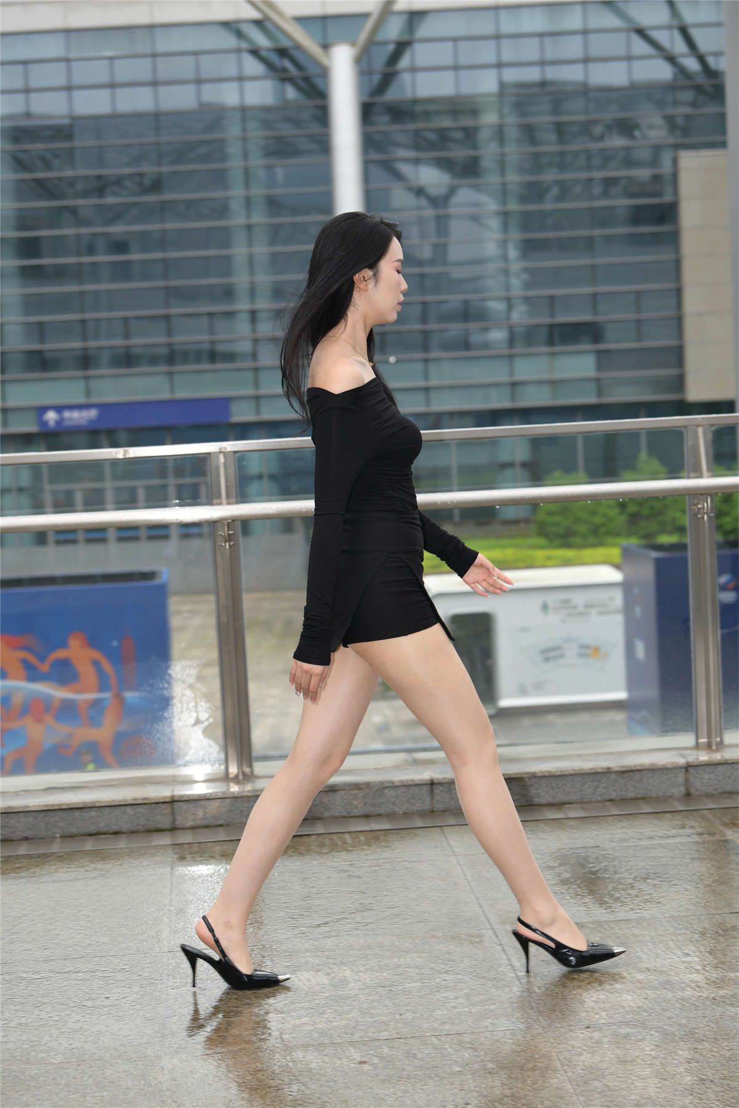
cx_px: 370
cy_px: 554
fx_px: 2155
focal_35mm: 70
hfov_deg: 19.5
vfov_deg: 28.8
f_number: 4.5
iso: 250
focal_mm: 70
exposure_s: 1/250
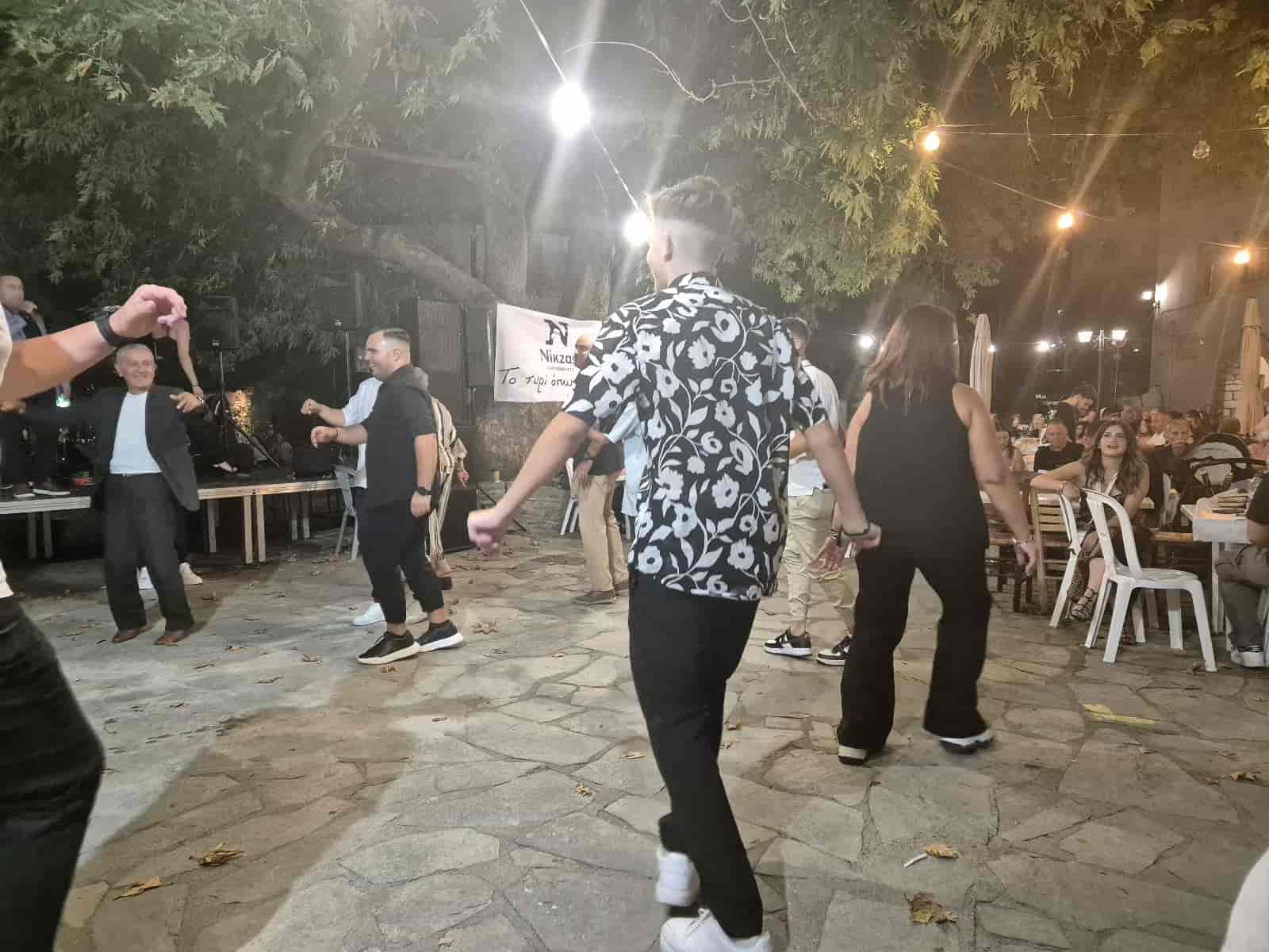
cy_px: 476
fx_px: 843
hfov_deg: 73.9
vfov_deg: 58.9
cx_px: 634
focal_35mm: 23
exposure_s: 1/100
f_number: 1.8
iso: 1000
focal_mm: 5.4
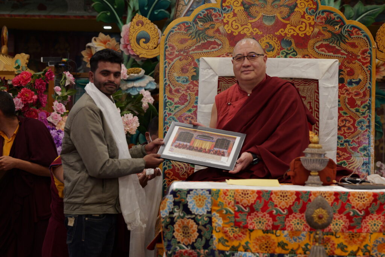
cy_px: 128
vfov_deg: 16.1
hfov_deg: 23.9
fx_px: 909
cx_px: 192
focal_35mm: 85
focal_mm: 85
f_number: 4
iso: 3200
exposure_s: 1/160
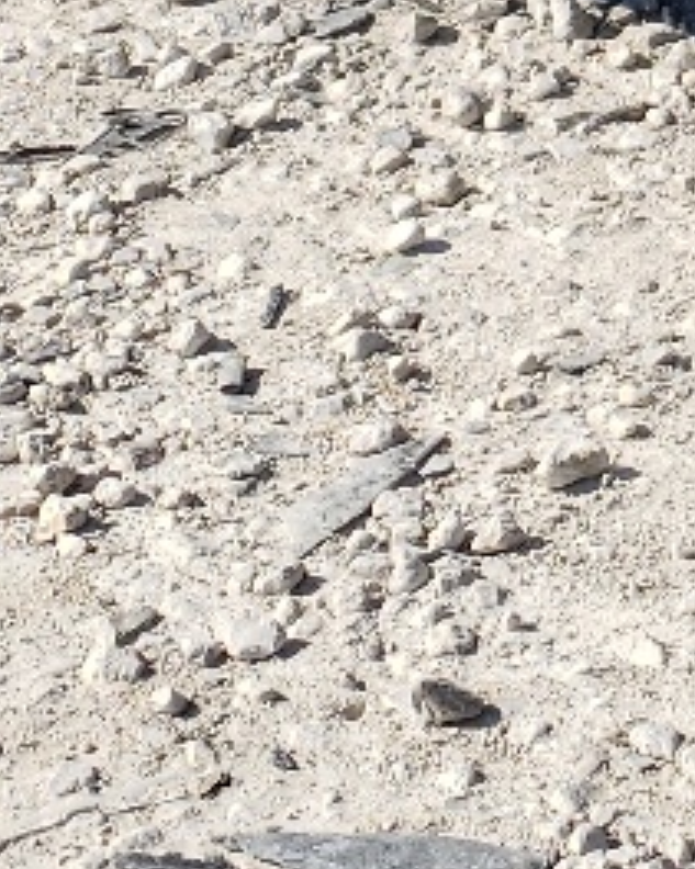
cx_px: 1314
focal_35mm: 154
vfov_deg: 11.5
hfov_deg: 9.5
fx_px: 3962
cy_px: -737
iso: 50
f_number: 1.5
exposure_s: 1/3333
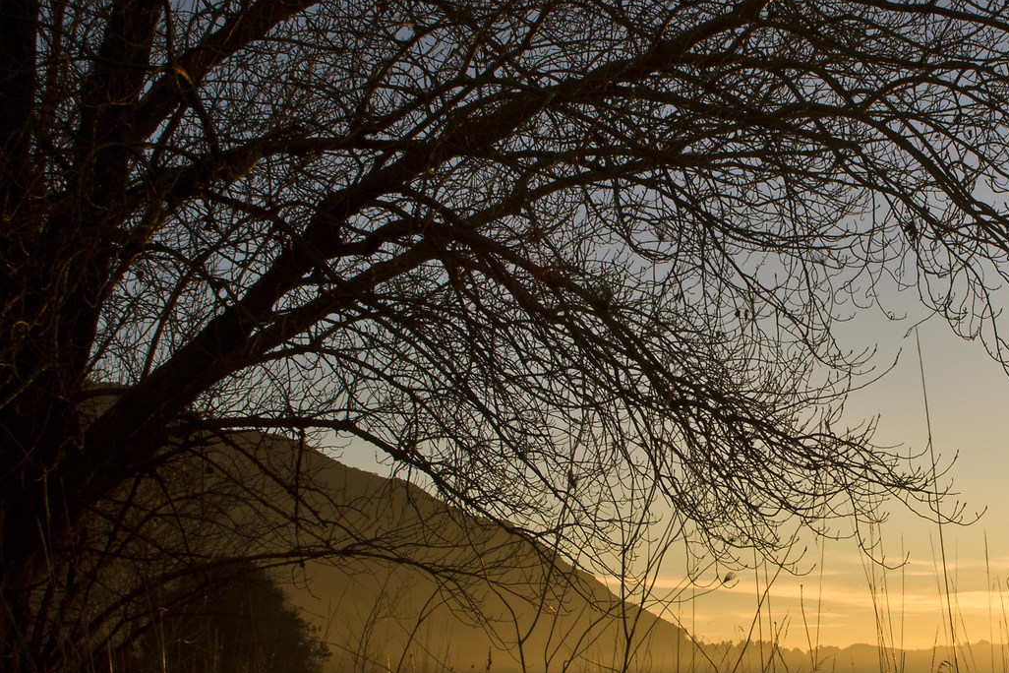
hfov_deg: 28.4
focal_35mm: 70
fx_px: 1962
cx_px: 754
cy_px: 395
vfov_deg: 19.4
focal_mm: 20
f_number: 11
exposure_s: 1/160
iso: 100
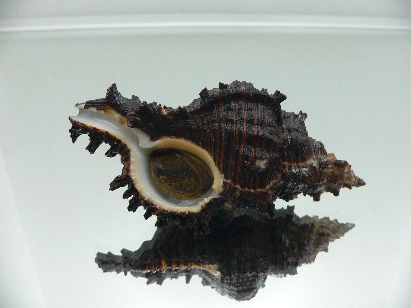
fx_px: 416
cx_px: 206
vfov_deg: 40.7
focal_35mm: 35
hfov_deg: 52.6
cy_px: 154
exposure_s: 1/60
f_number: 2.8
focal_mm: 4.6
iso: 100
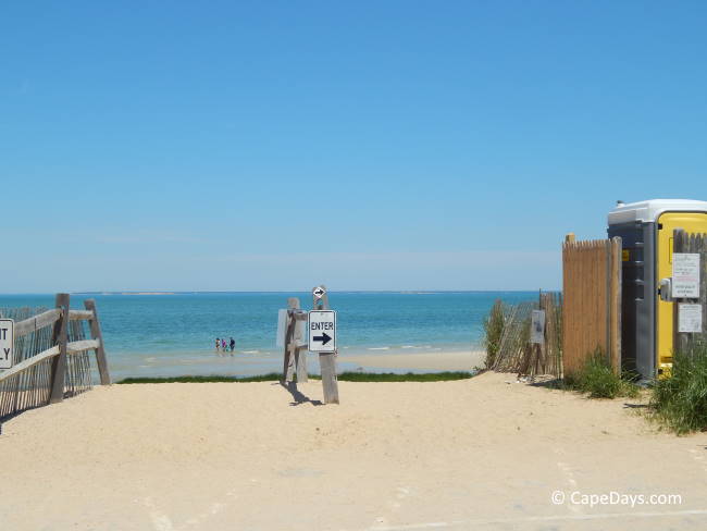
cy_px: 266
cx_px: 354
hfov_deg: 34.9
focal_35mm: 55
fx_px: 1124
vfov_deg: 26.6
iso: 125
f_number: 7.6
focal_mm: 9.7
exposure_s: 1/500
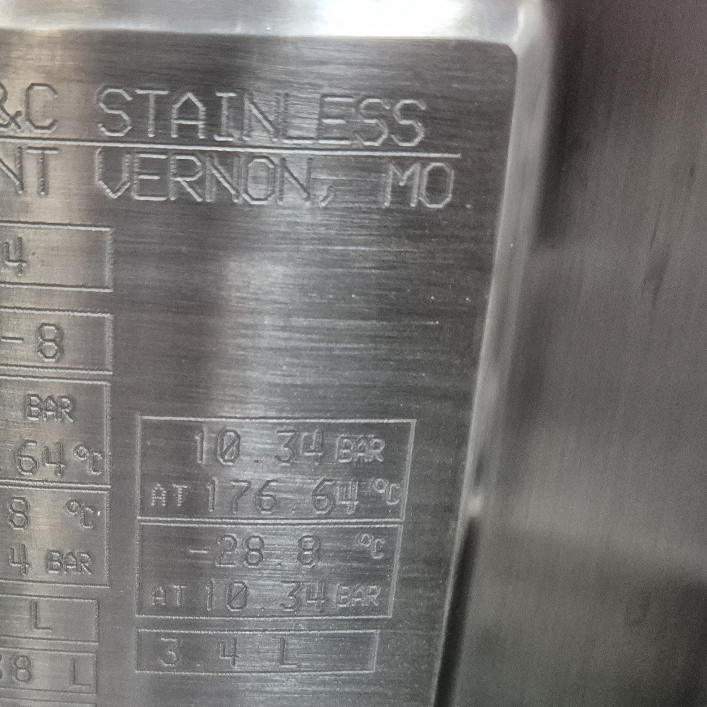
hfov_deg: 37.3
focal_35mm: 44
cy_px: 459
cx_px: 168
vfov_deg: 38.0
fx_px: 1017
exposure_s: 1/100
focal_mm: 5.4
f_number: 1.8
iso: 2000
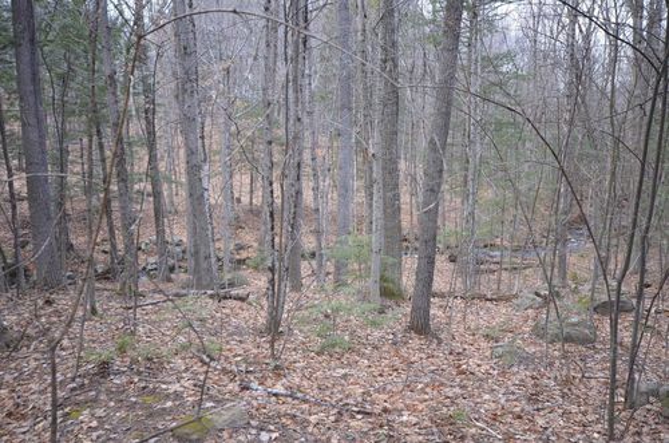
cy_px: 222
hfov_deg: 62.0
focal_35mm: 30
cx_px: 334
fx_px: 556
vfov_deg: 43.4
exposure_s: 1/80
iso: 400
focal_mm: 20
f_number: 5.6
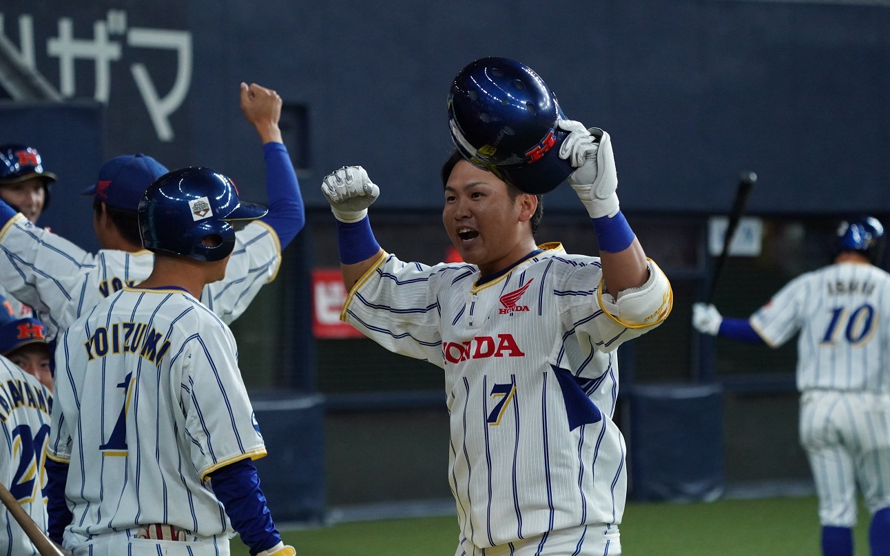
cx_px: 443
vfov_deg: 6.4
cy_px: 292
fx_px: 4971
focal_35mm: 205
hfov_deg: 10.2
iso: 8000
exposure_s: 1/800
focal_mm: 200
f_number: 6.3
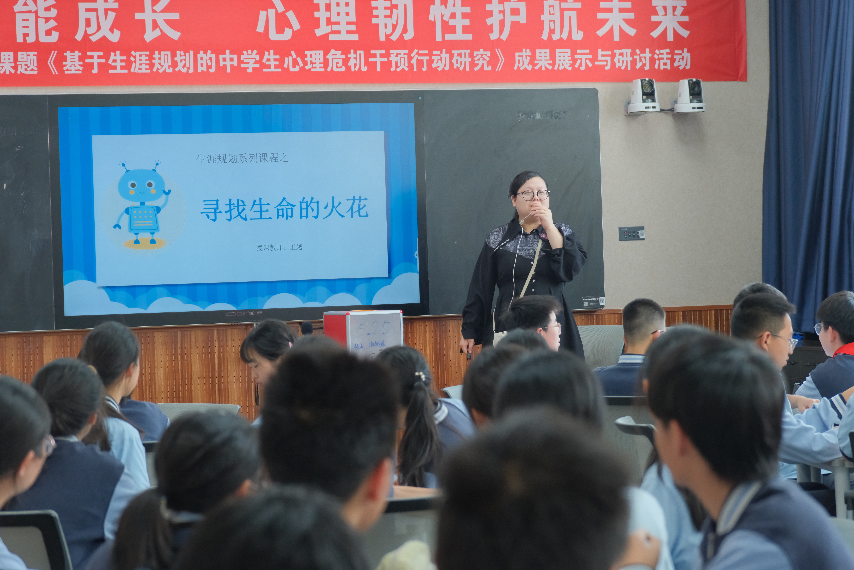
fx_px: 2491
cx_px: 427
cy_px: 285
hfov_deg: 19.5
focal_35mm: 105
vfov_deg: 13.0
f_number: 4
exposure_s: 1/200
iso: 2000
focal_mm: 70
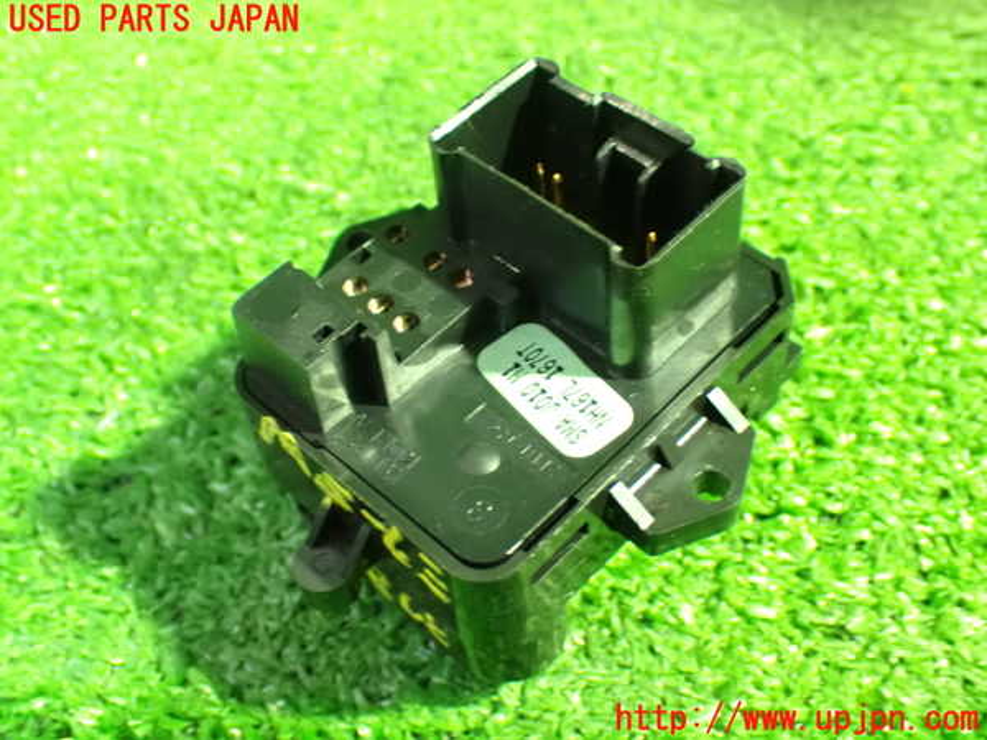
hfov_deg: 42.9
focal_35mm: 44
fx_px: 1255
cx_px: 494
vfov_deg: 32.9
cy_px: 370
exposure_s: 1/10
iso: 1600
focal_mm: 7.84
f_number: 2.9
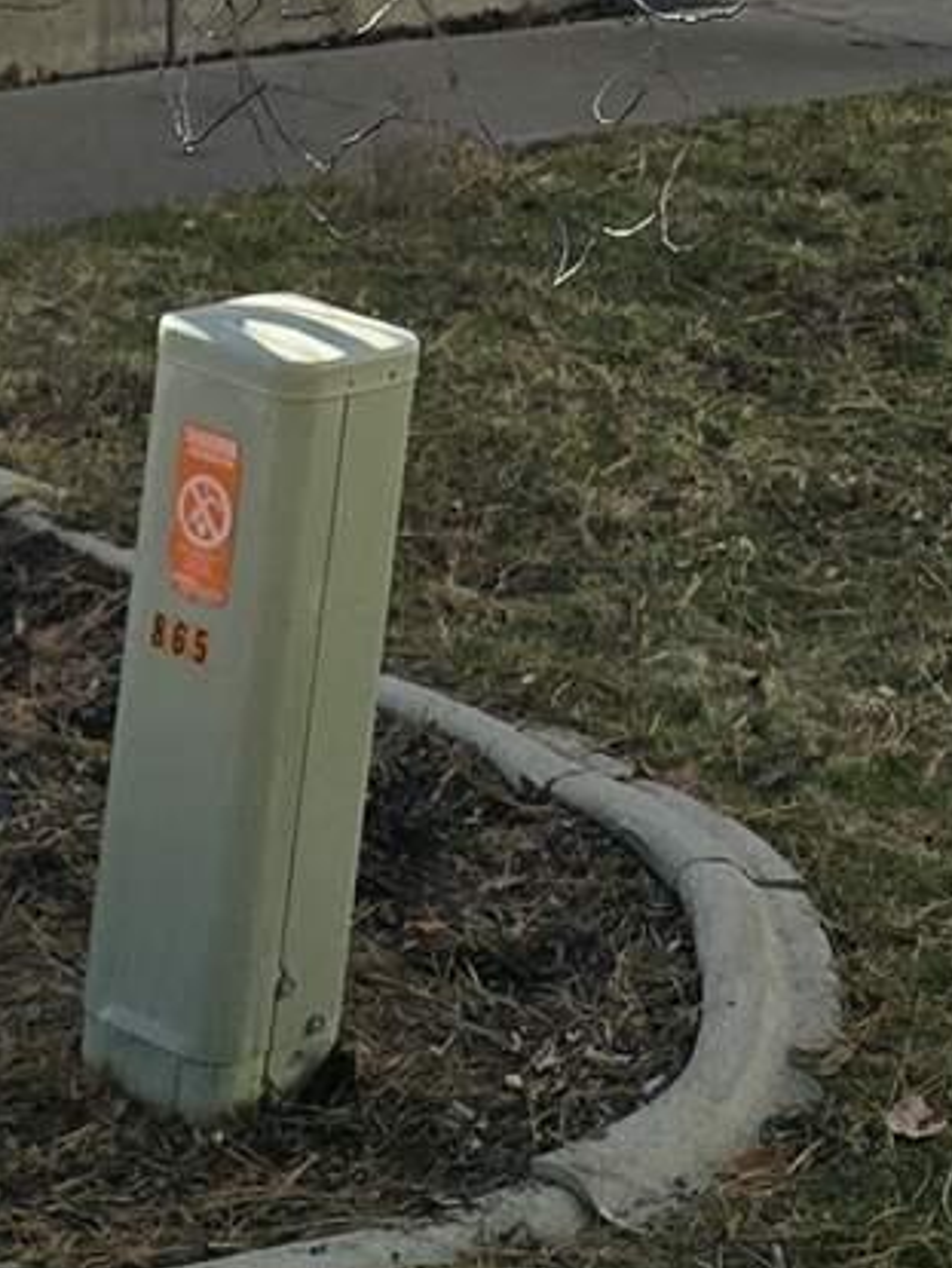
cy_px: -959
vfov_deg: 13.8
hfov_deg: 11.6
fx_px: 4689
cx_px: 502
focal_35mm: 128
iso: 12
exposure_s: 1/377
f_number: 1.7
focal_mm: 6.3
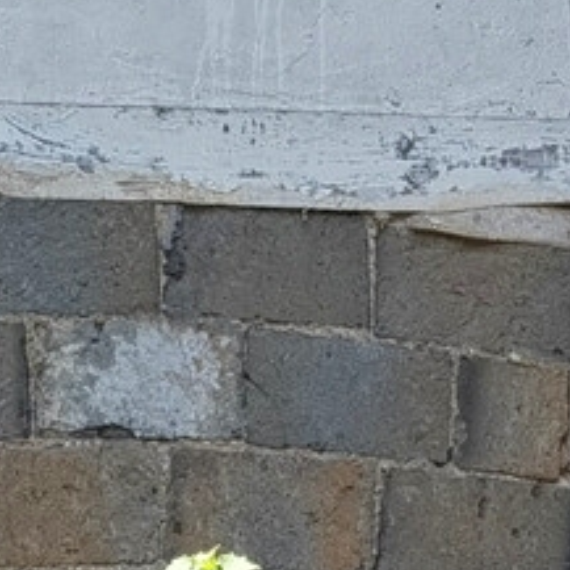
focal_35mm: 471
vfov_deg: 3.7
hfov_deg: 3.7
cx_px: 370
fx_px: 8775
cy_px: -362
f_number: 2.4
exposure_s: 1/340
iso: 50
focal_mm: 7.48
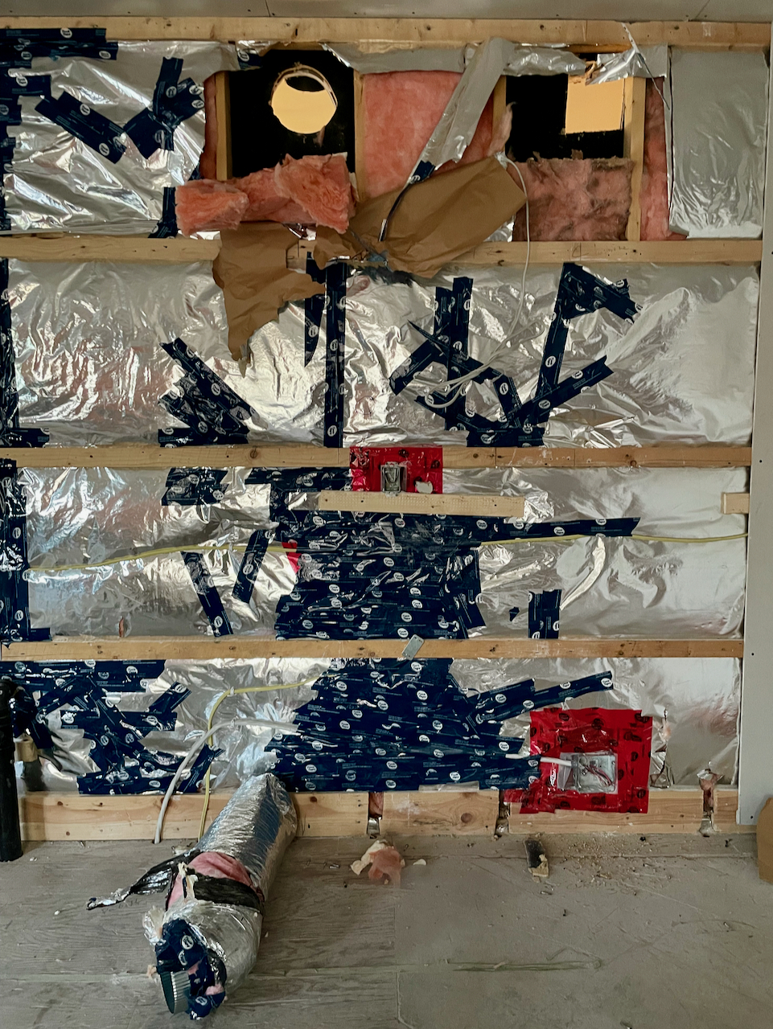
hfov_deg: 53.1
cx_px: 386
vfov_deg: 67.3
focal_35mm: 26
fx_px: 774
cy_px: 514
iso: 640
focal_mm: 4.2
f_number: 1.6
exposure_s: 1/30
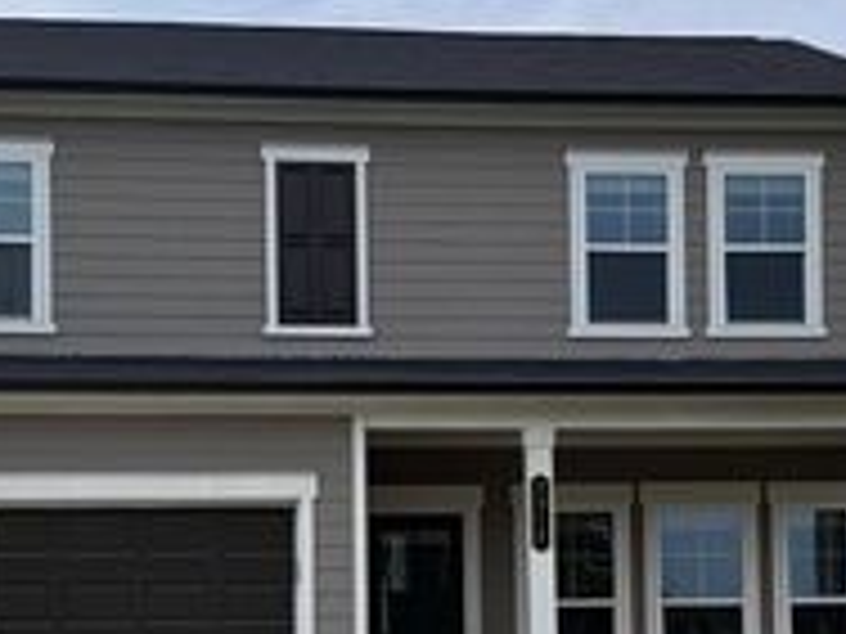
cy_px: 555
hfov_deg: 30.3
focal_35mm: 64
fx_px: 1564
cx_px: 450
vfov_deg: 22.4
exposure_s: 1/2506
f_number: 1.78
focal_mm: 6.76
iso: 80
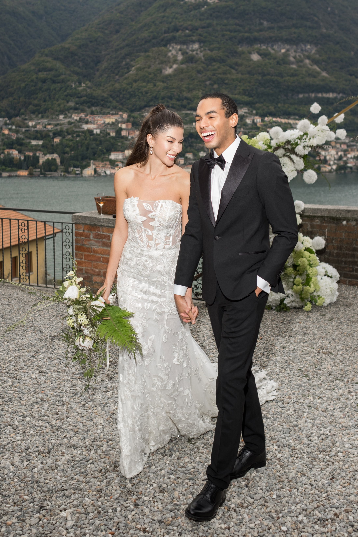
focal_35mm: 41
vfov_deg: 47.3
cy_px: 239
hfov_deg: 32.6
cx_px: 166
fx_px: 612
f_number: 2.8
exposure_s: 1/250
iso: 125
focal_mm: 23
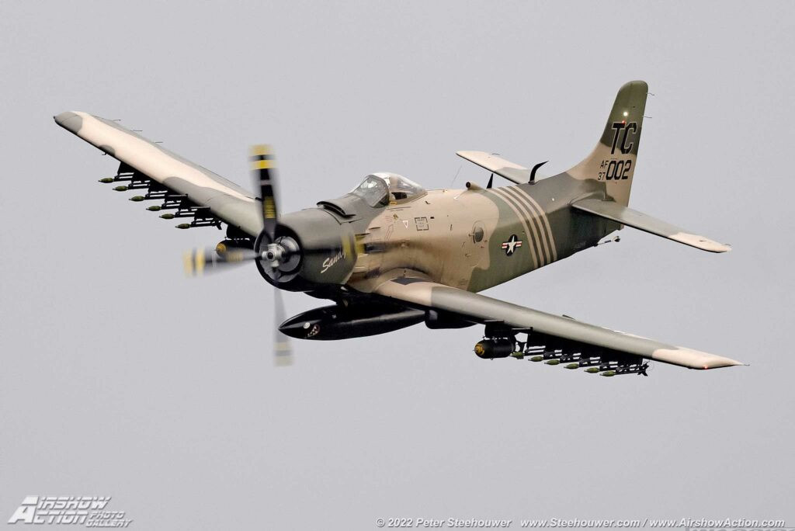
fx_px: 11047
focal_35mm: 500
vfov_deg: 2.8
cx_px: 398
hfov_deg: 4.1
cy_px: 266
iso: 560
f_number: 6.3
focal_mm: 500
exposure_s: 1/500
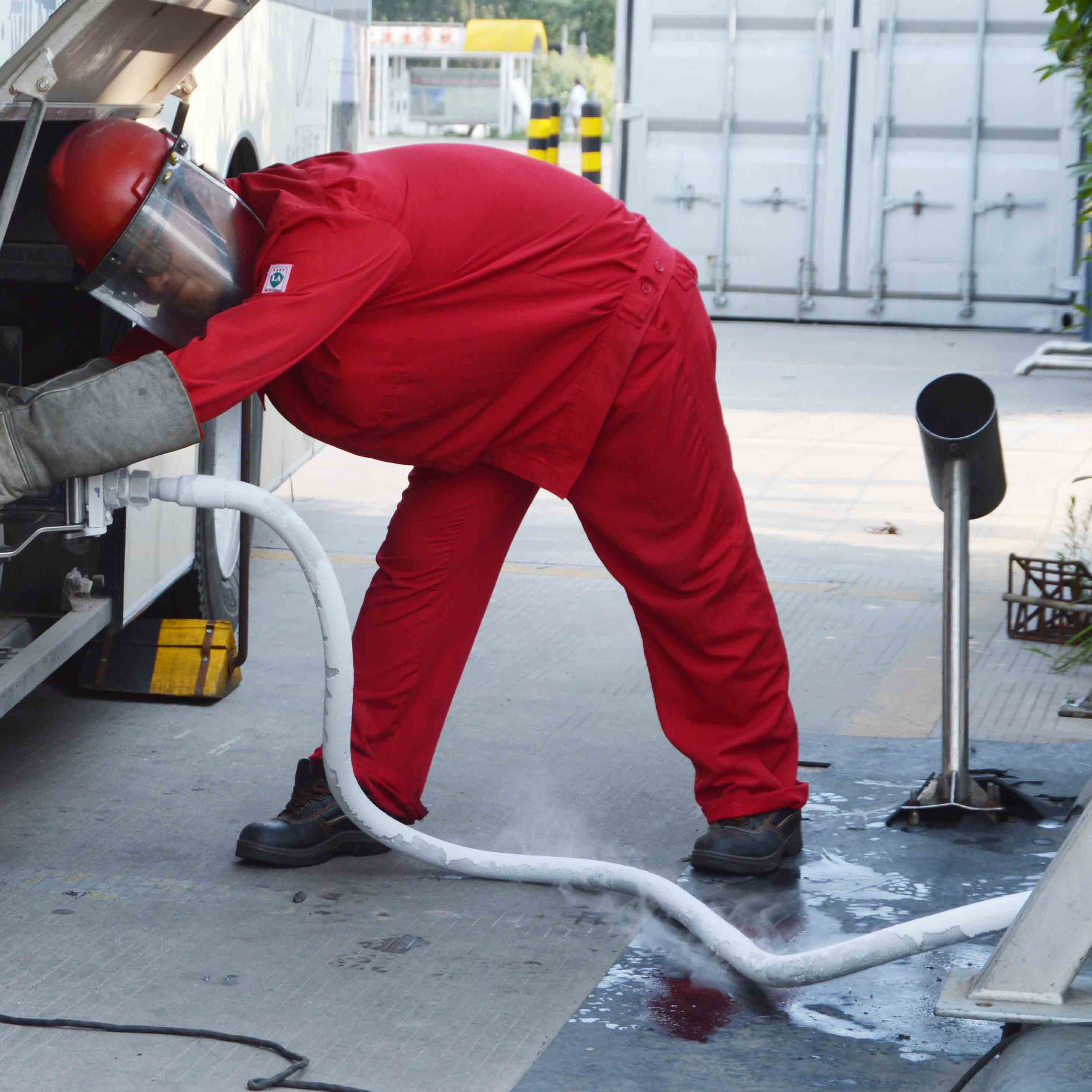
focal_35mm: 104
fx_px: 3712
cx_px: 354
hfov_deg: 16.7
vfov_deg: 16.7
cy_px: 527
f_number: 6.3
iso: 100
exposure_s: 1/160
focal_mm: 40
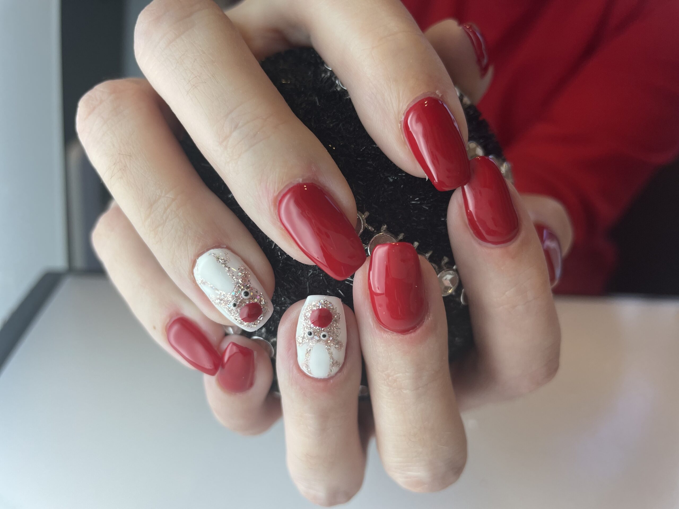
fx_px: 510
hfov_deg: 67.3
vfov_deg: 53.1
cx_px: 340
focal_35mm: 26
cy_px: 254
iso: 50
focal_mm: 4.2
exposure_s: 1/100
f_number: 1.6
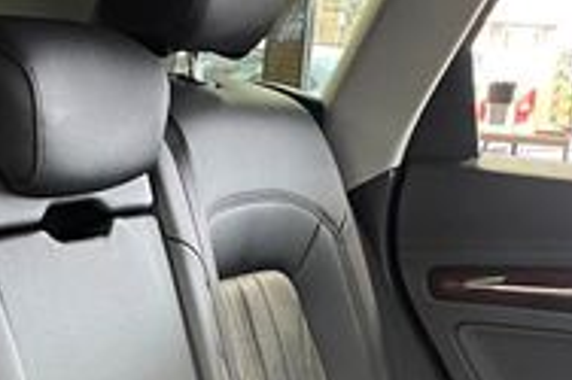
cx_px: 143
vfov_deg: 13.9
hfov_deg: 22.0
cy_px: 578
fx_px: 1460
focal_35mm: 92
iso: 500
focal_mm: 4.2
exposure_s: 1/40
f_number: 1.6
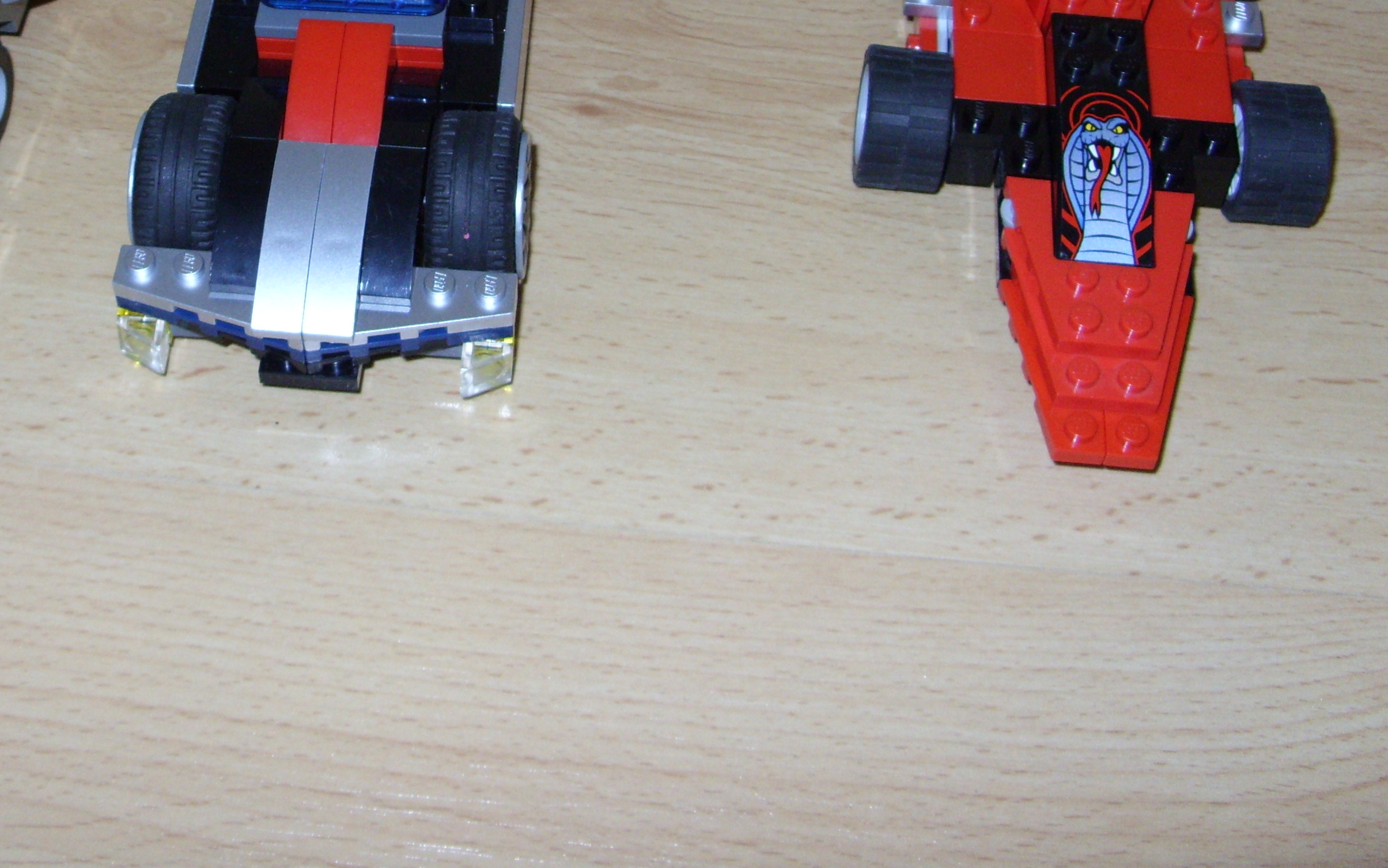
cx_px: 423
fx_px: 2308
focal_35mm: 61
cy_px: 85
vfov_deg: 20.8
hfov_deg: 33.1
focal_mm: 6.3
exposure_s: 1/30
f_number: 2.8
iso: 200
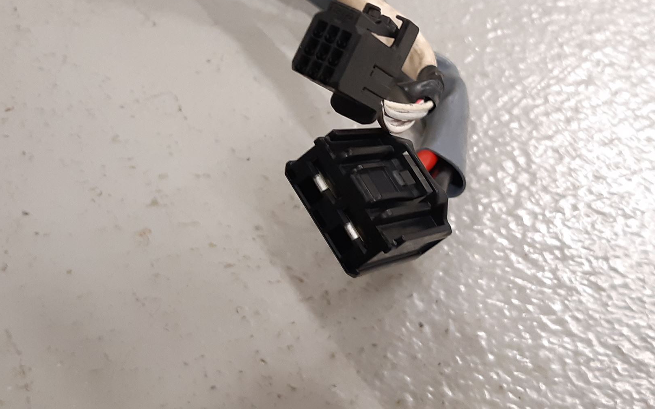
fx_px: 625
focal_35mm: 35
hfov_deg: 55.3
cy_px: 138
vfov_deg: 35.9
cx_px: 337
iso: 160
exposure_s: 1/50
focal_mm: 3.93
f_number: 1.7
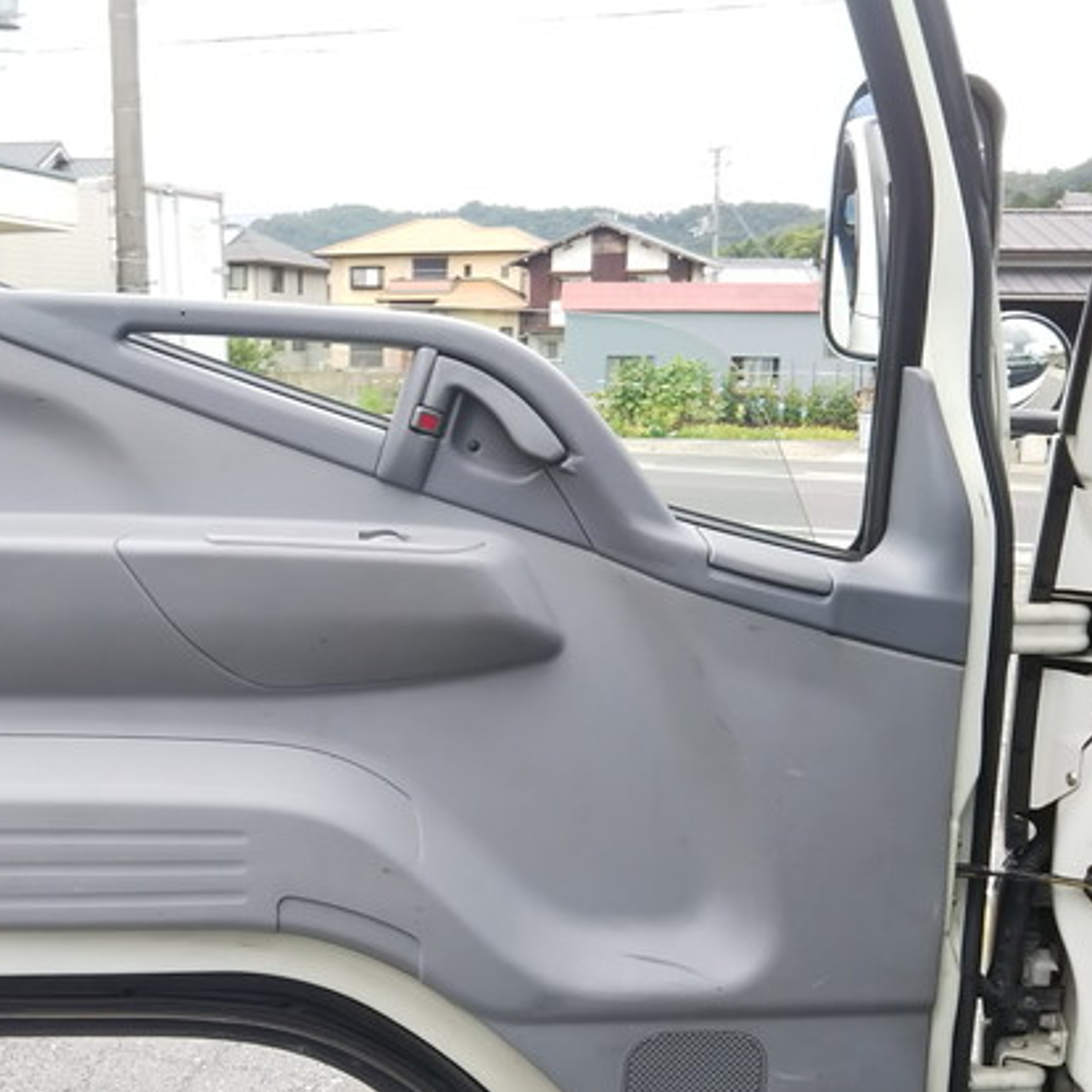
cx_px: 390
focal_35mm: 41
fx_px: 1463
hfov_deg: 40.6
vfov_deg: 40.8
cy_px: 625
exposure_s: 1/143
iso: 20
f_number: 2.2
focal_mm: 4
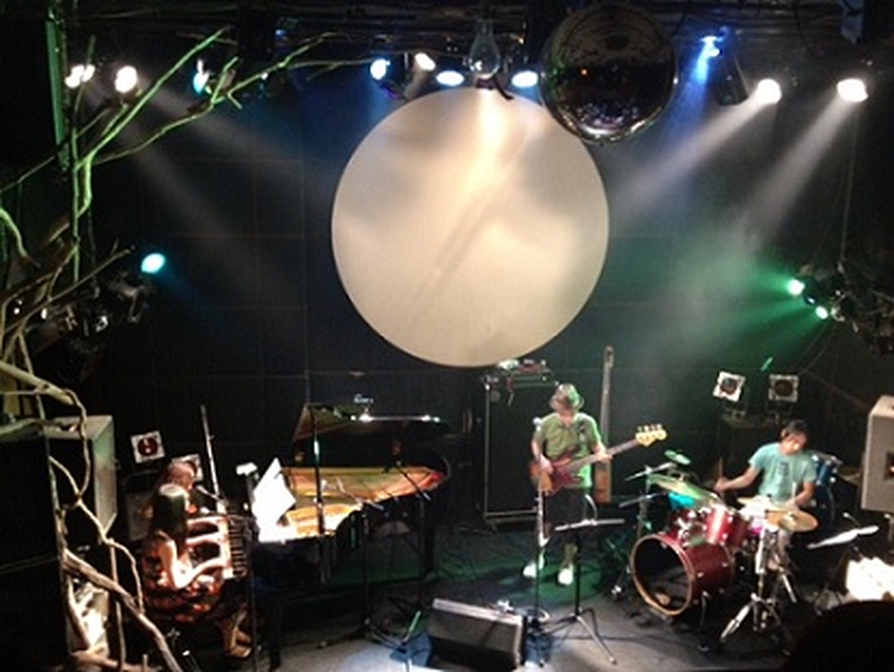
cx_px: 447
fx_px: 905
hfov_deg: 52.6
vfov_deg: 40.8
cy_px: 336
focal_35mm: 35
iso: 400
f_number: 2.4
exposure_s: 1/20
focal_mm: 4.28
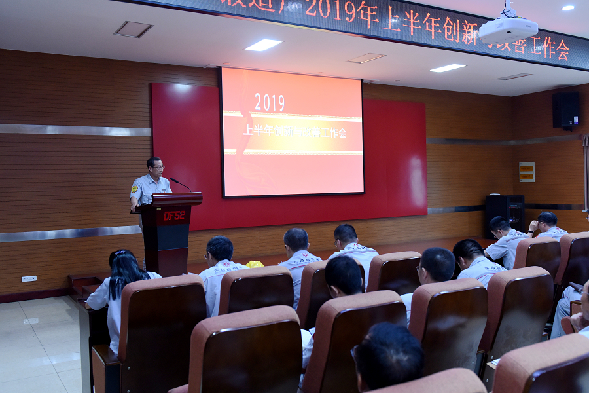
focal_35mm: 31
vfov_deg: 42.3
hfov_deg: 60.3
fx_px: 507
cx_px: 294
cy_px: 196
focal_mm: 31
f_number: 4
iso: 1600
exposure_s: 1/80
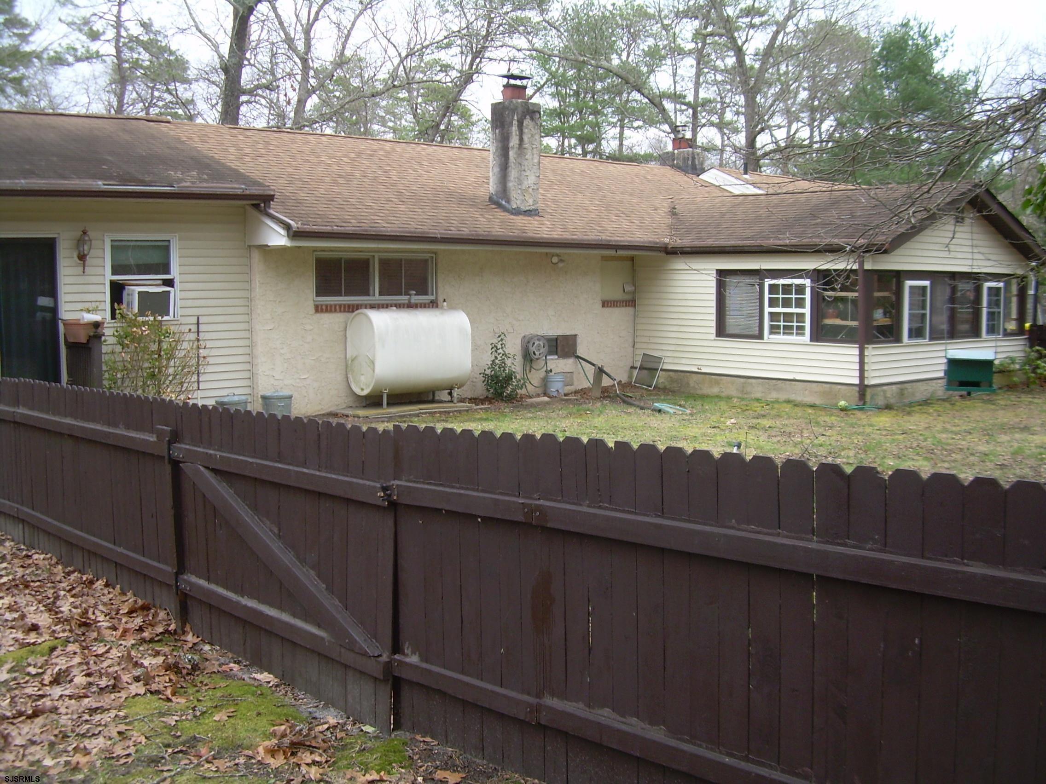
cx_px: 523
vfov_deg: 37.7
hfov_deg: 49.0
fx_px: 1148
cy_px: 392
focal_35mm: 38
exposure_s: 1/46.2
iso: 50
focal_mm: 6.3
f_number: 2.8
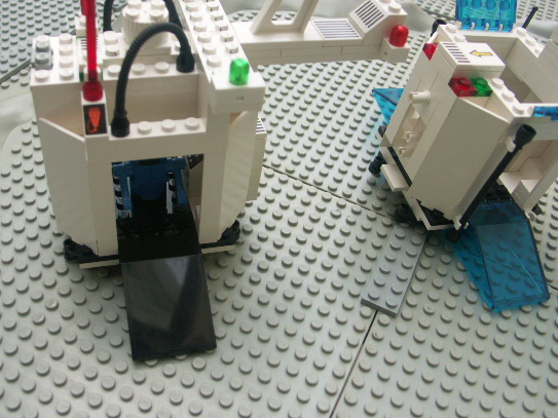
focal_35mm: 33
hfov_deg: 55.1
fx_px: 532
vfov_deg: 42.9
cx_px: 234
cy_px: 189
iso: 64
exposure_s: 1/60
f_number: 2.8
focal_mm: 7.2
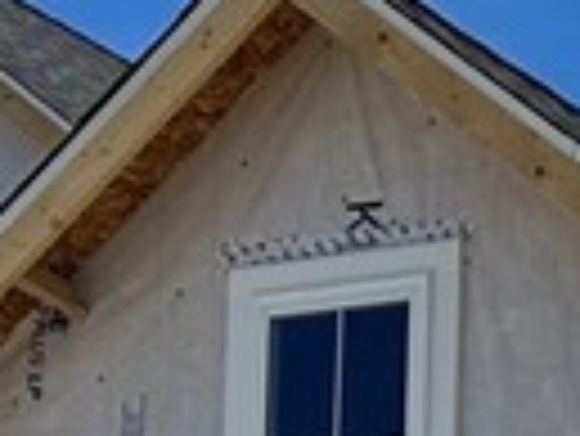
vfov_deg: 7.2
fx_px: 3203
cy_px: 1173
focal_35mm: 191
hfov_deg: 9.8
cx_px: 1025
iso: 80
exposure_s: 1/6623
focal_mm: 6.86
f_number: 1.78
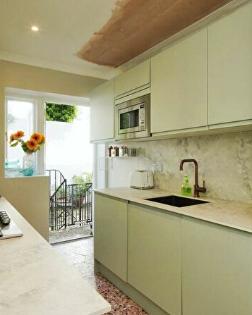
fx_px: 233
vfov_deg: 68.1
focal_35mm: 25
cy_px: 160
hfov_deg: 56.7
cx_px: 119
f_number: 11
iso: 640
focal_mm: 17
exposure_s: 1/50
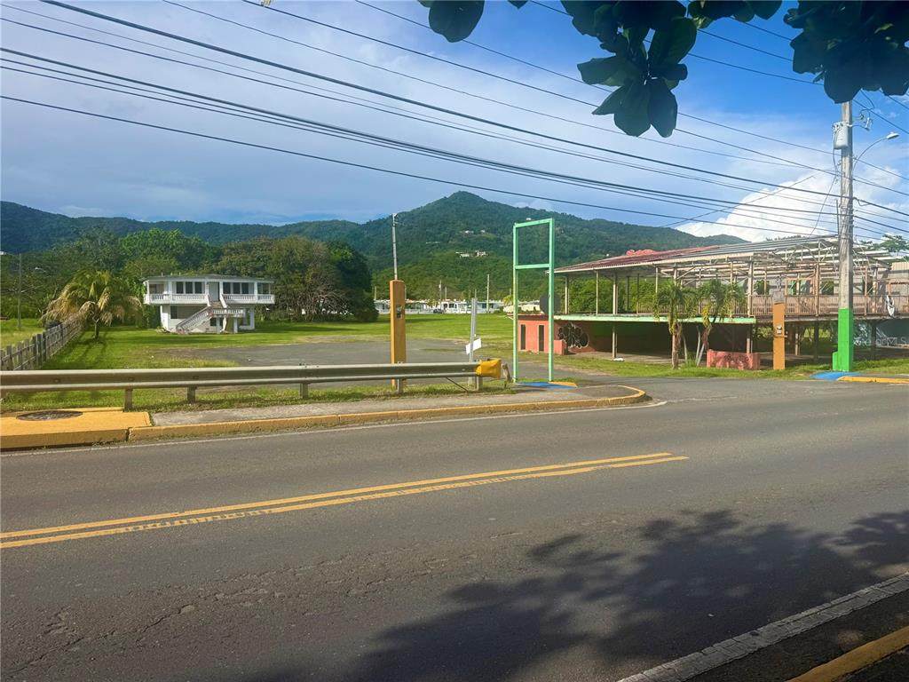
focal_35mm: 24
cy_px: 341
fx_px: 630
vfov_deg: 56.8
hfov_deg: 71.6
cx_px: 454
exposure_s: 1/5319
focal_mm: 6.76
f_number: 1.78
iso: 80
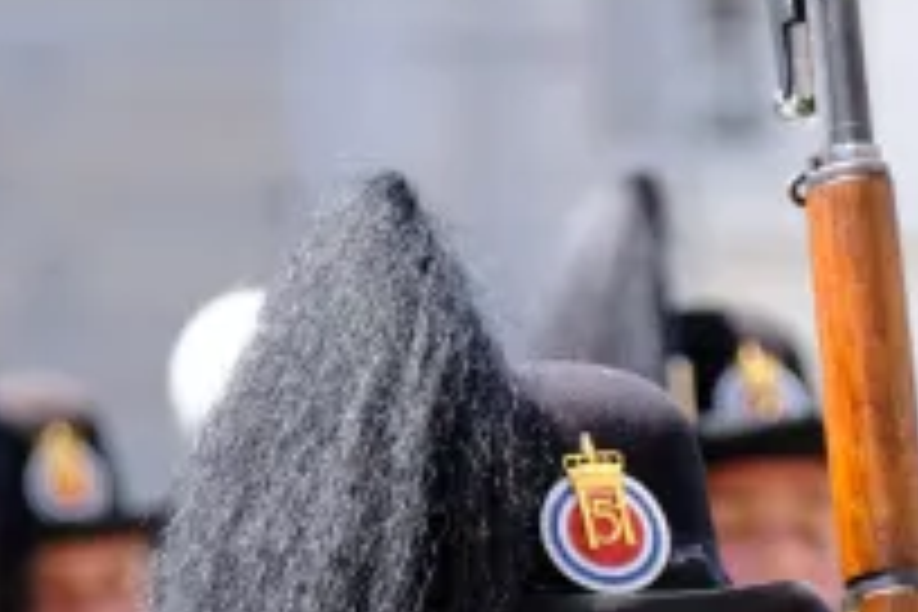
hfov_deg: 4.1
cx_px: 616
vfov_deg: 2.7
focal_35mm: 507
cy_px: 1037
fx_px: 12927
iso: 200
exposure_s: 1/500
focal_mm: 90.6
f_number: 2.8
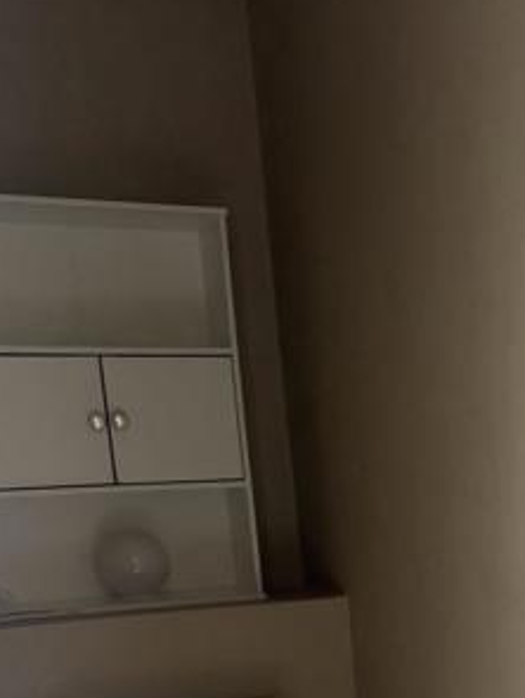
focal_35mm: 52
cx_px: 482
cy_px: 743
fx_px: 1049
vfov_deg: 32.8
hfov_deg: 27.0
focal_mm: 6.76
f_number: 1.78
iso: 320
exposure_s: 1/60
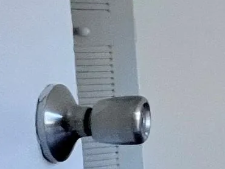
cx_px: 612
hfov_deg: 13.0
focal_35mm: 72
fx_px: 468
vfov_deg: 20.4
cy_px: 74
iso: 250
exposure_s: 1/82
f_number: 1.8
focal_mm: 1.57
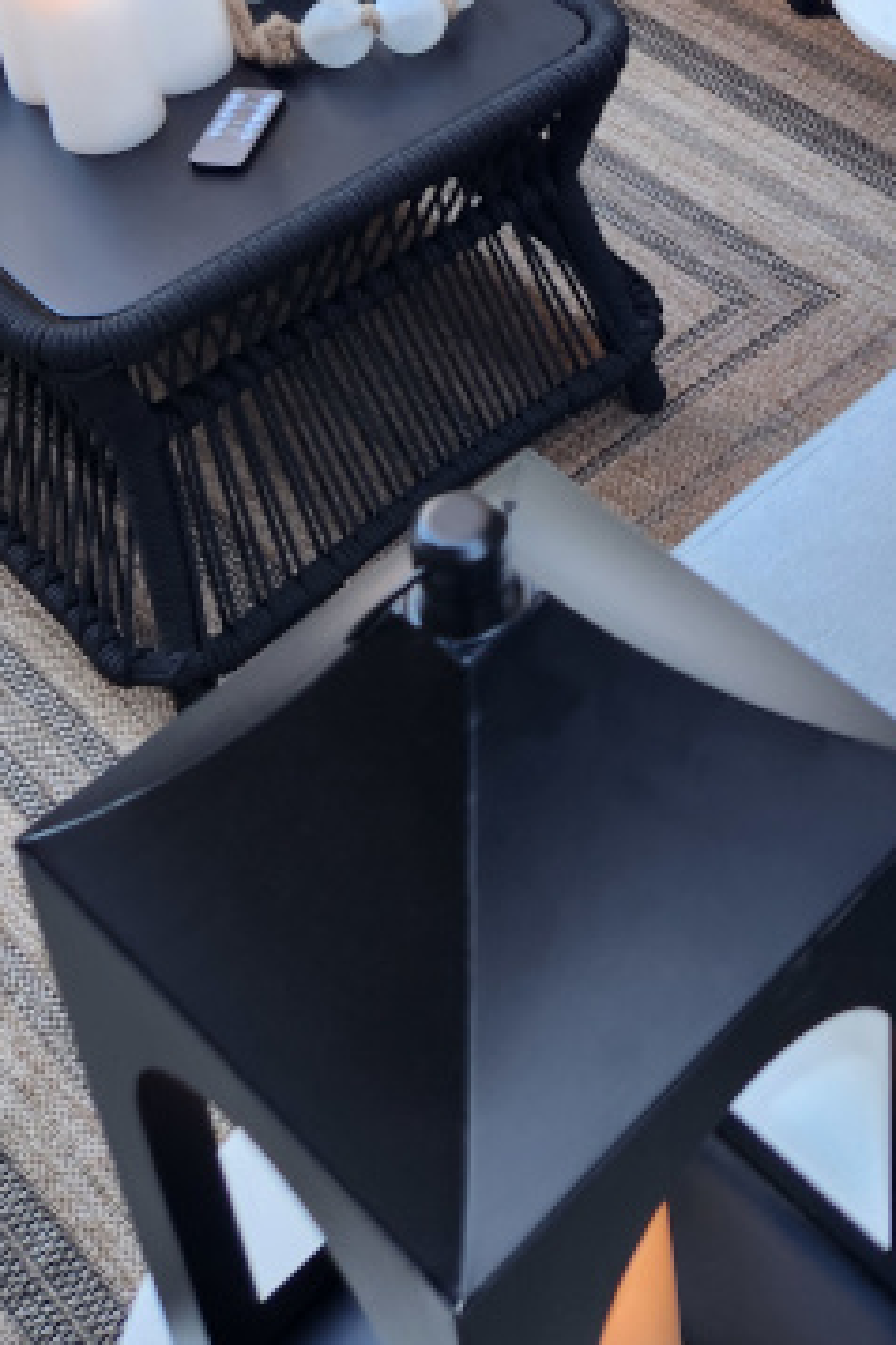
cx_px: 870
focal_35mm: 59
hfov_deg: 22.2
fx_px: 2202
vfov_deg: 30.7
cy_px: -94
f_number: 1.8
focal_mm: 5.4
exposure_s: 1/15
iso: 25
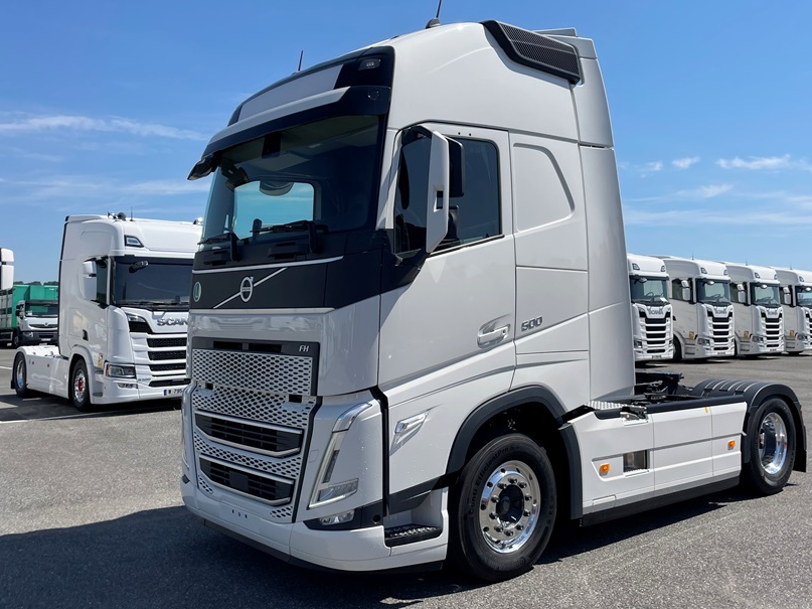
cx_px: 462
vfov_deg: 42.9
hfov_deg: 55.2
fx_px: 774
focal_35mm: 33
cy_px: 271
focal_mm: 4.2
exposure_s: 1/4831
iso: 32
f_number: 1.6
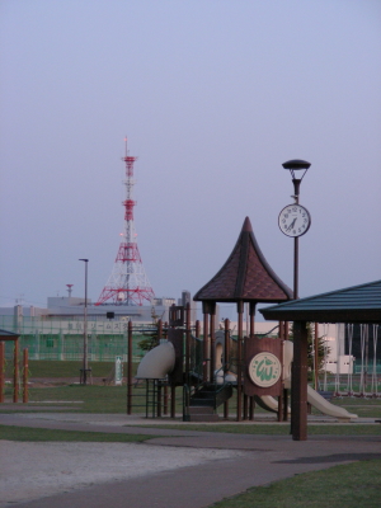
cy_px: 254
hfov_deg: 10.0
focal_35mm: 148
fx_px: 2172
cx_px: 190
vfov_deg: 13.3
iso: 200
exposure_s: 1/26.2
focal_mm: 24.7
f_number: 3.5
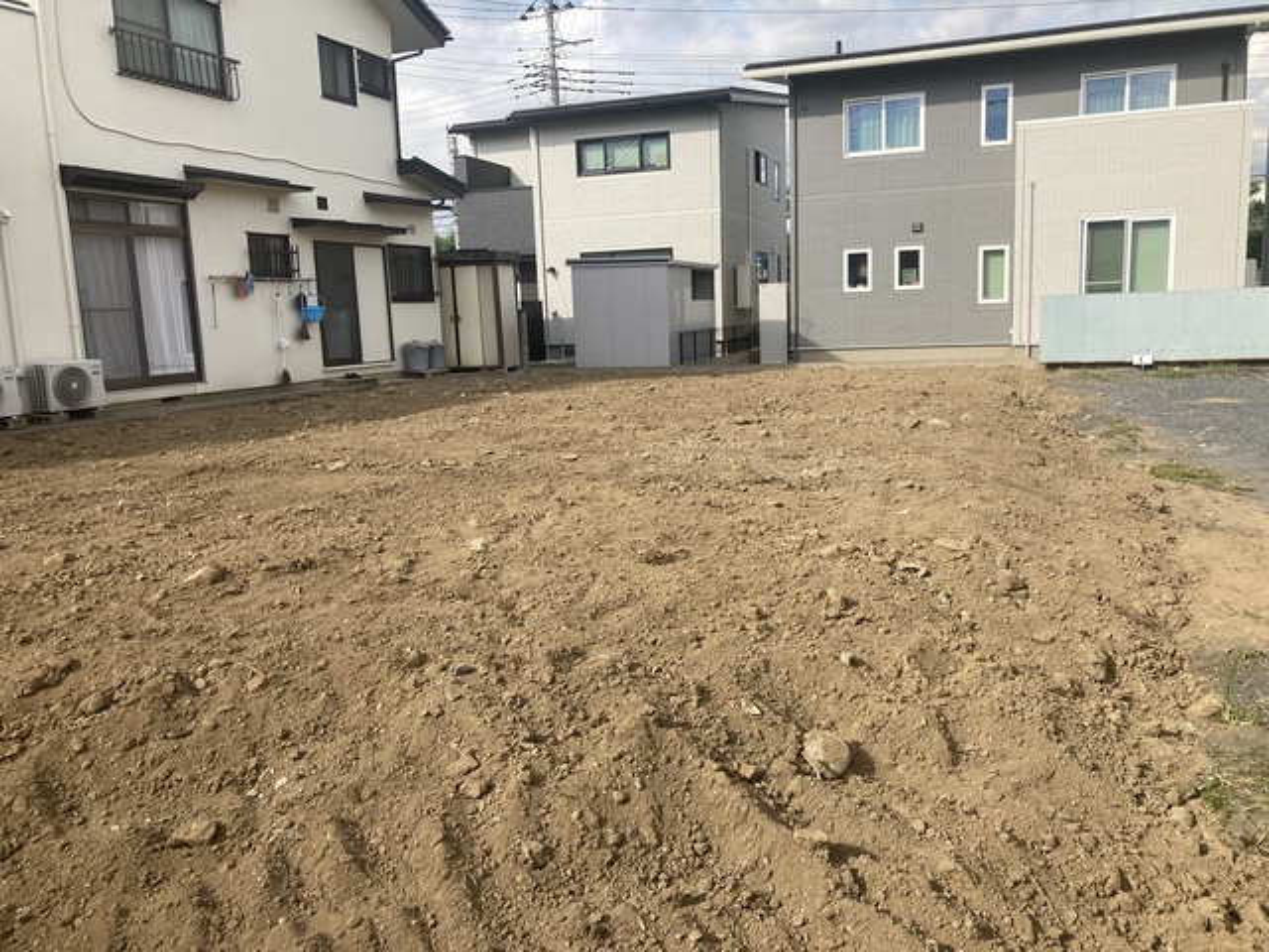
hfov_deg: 63.4
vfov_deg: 49.7
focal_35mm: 28
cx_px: 634
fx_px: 1026
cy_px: 476
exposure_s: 1/1279
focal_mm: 3.99
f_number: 1.8
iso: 20
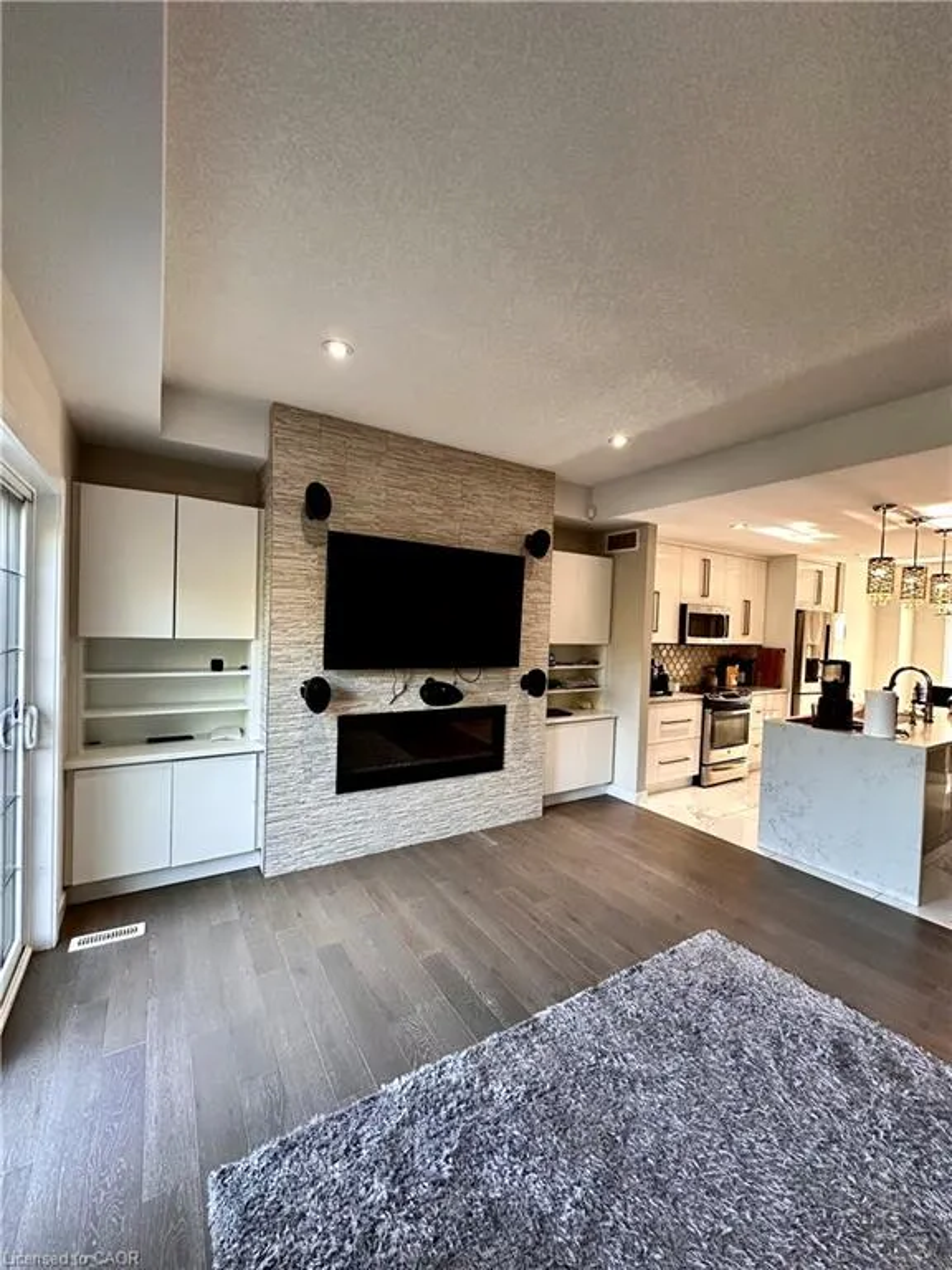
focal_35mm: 14
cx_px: 476
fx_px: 513
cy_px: 635
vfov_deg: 102.1
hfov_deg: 85.7
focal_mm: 2.22
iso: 250
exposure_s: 1/60
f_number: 2.2
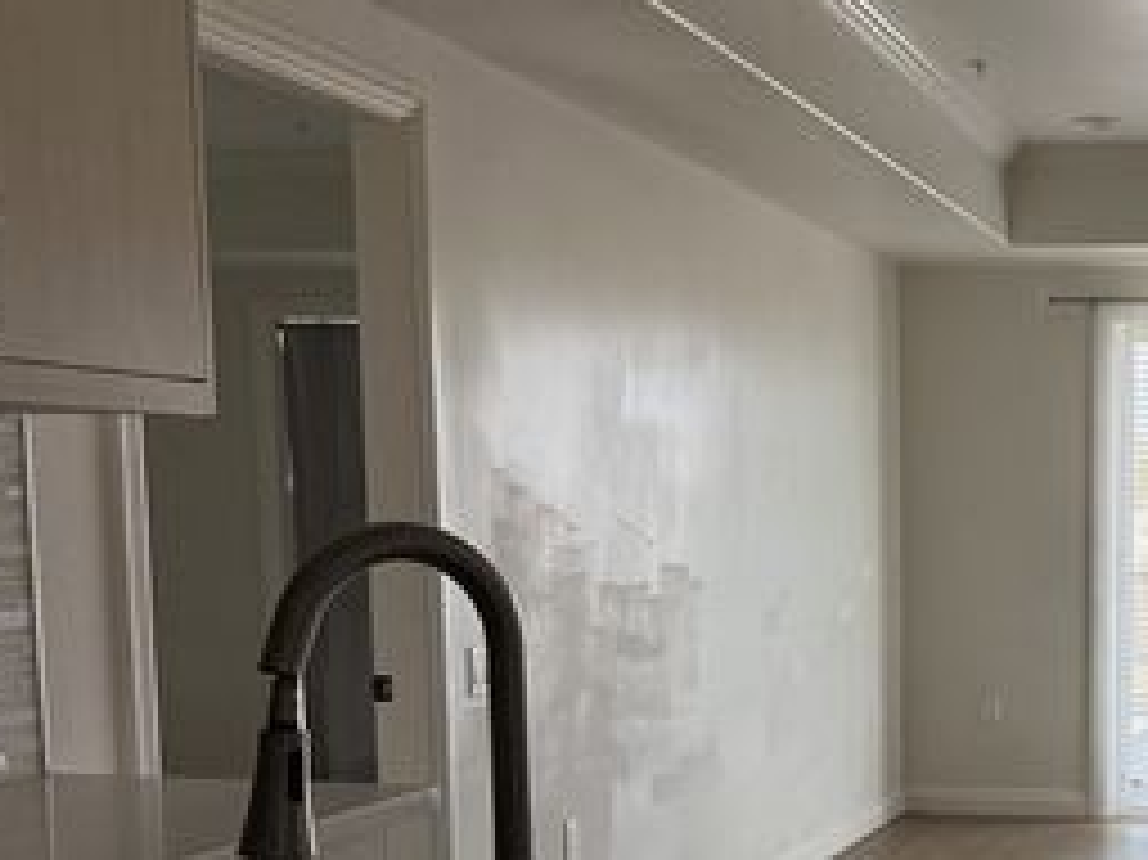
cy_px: 714
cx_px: 1162
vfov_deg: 25.5
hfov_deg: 31.6
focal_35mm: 56
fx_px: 1856
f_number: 1.78
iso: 200
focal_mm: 6.76
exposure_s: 1/241
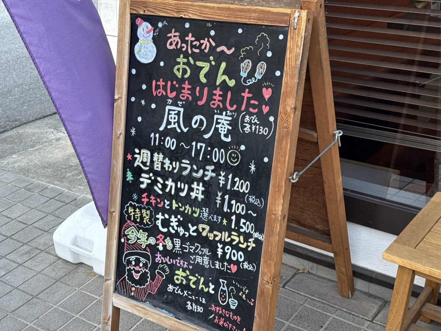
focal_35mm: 48
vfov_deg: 30.3
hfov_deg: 39.7
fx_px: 612
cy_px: 166
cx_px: 220
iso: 100
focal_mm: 6.76
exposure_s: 1/349
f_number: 1.78
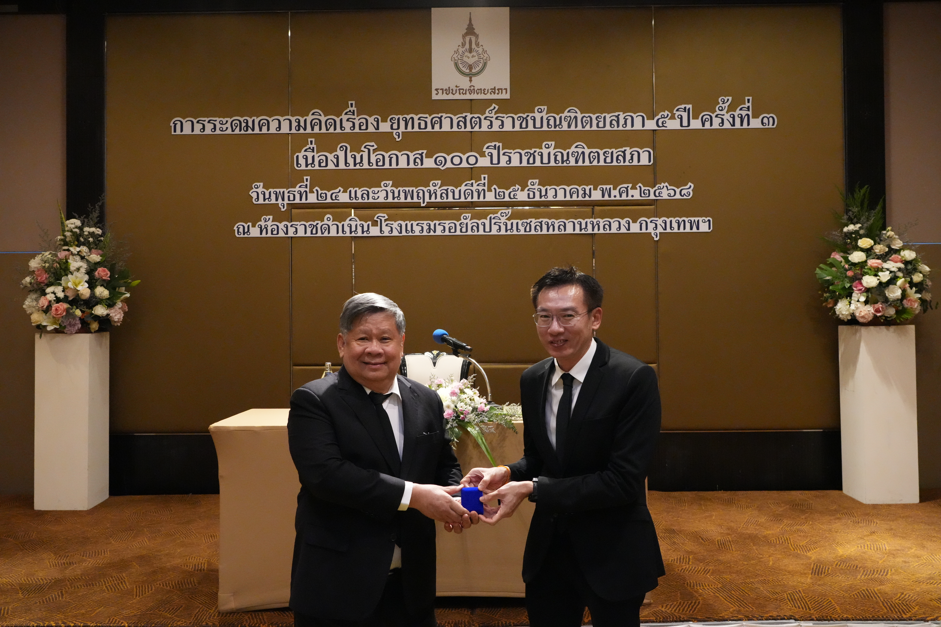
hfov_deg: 61.9
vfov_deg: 43.6
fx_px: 784
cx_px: 470
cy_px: 314
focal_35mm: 30
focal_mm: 30
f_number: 5.6
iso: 10000
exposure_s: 1/60
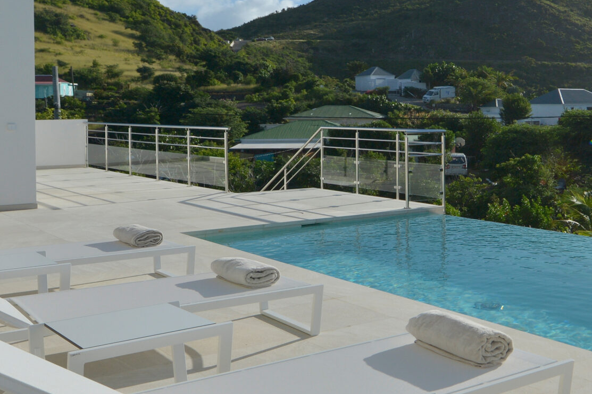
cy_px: 285
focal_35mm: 46
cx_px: 489
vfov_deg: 28.9
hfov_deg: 40.6
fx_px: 756
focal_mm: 20
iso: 160
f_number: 9
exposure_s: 1/1000
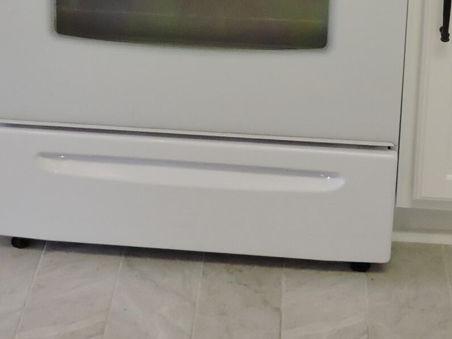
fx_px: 1175
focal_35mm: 90
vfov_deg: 14.9
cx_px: 198
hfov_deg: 21.8
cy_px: -215
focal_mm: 4.3
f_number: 3.3
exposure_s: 1/30
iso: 250
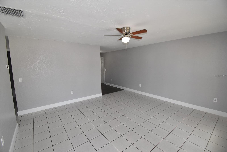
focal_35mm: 15
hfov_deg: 100.4
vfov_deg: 77.4
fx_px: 95
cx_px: 114
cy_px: 76
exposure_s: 1/160
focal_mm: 10
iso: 1600
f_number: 8
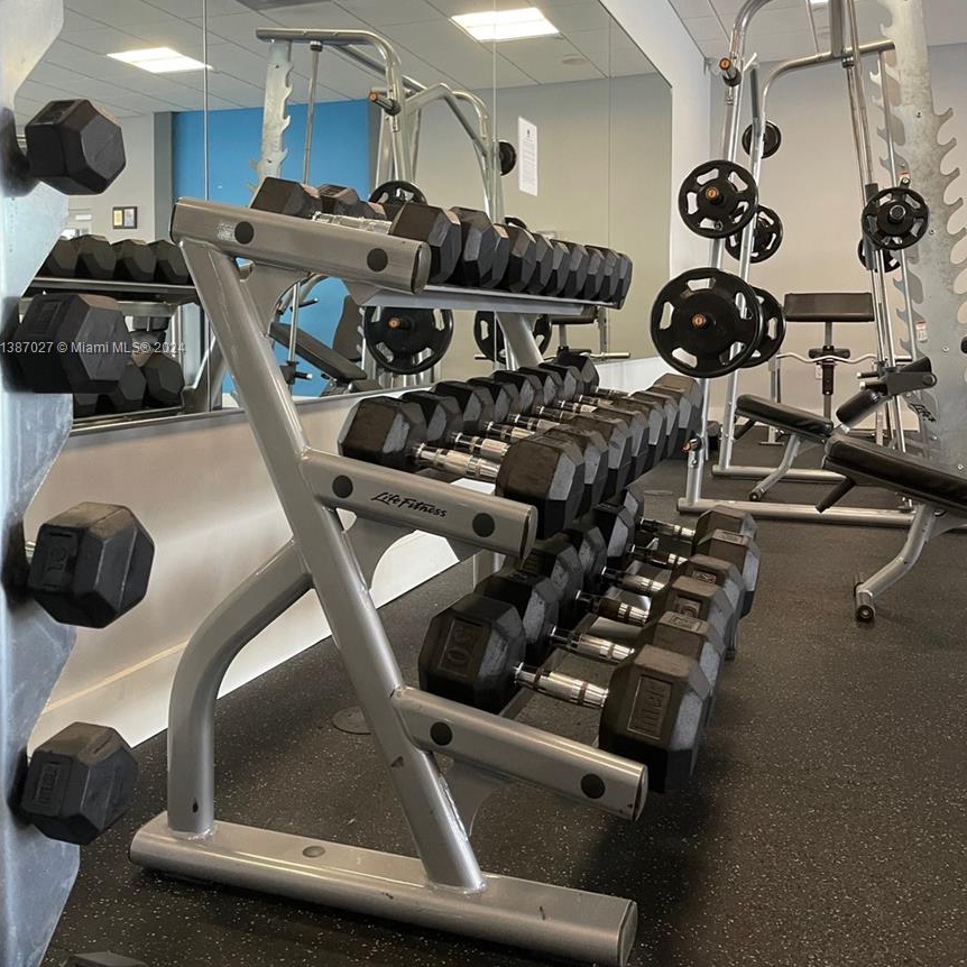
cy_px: 349
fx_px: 1011
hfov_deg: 51.1
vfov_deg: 50.5
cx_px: 485
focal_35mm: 32
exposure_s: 1/60
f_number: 1.6
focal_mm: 5.1
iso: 250
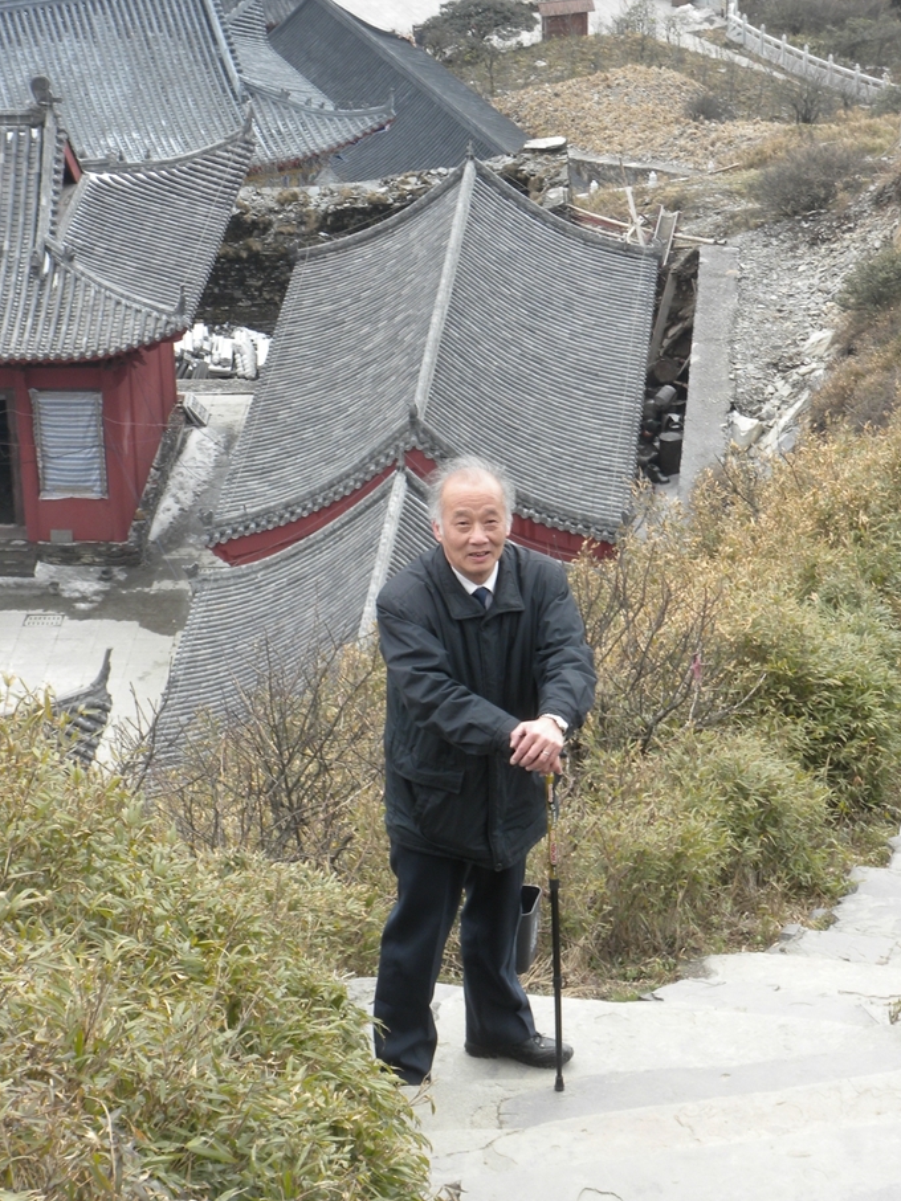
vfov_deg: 14.1
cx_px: 427
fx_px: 4860
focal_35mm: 140
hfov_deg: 10.6
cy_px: 630
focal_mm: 21
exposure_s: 1/85.1
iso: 64
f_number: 5.1
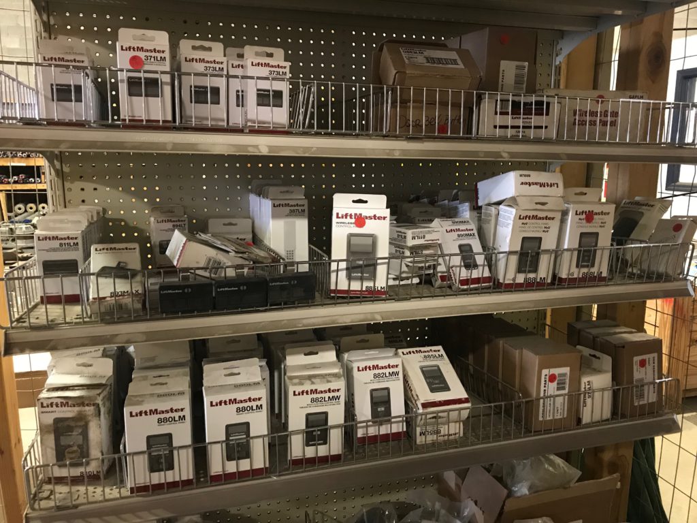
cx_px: 348
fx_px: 564
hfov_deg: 63.4
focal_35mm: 28
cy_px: 262
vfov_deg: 49.7
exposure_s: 1/9
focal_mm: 3.99
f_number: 1.8
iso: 100
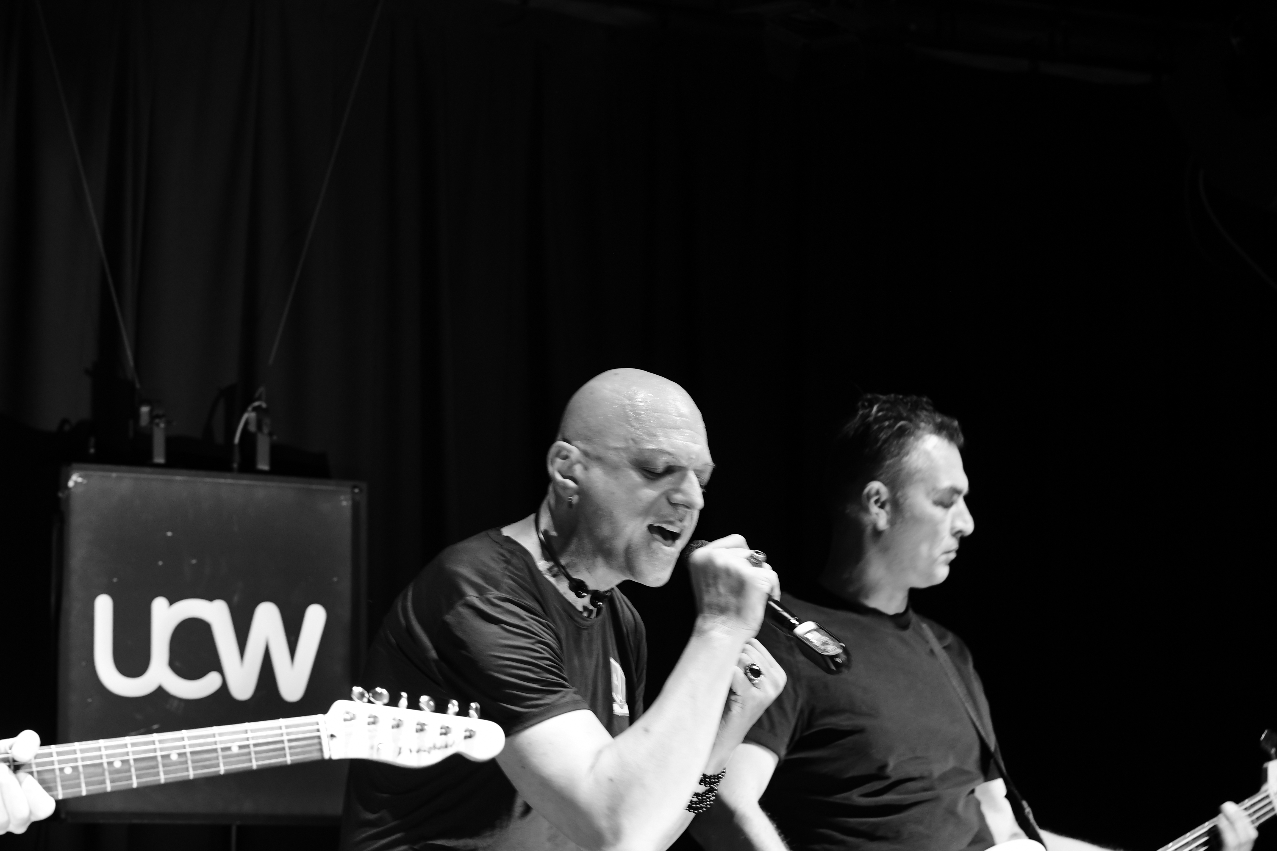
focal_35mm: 127
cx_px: 638
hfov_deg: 16.1
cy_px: 426
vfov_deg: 10.8
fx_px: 4505
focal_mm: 85
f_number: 5
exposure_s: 1/25
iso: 1000
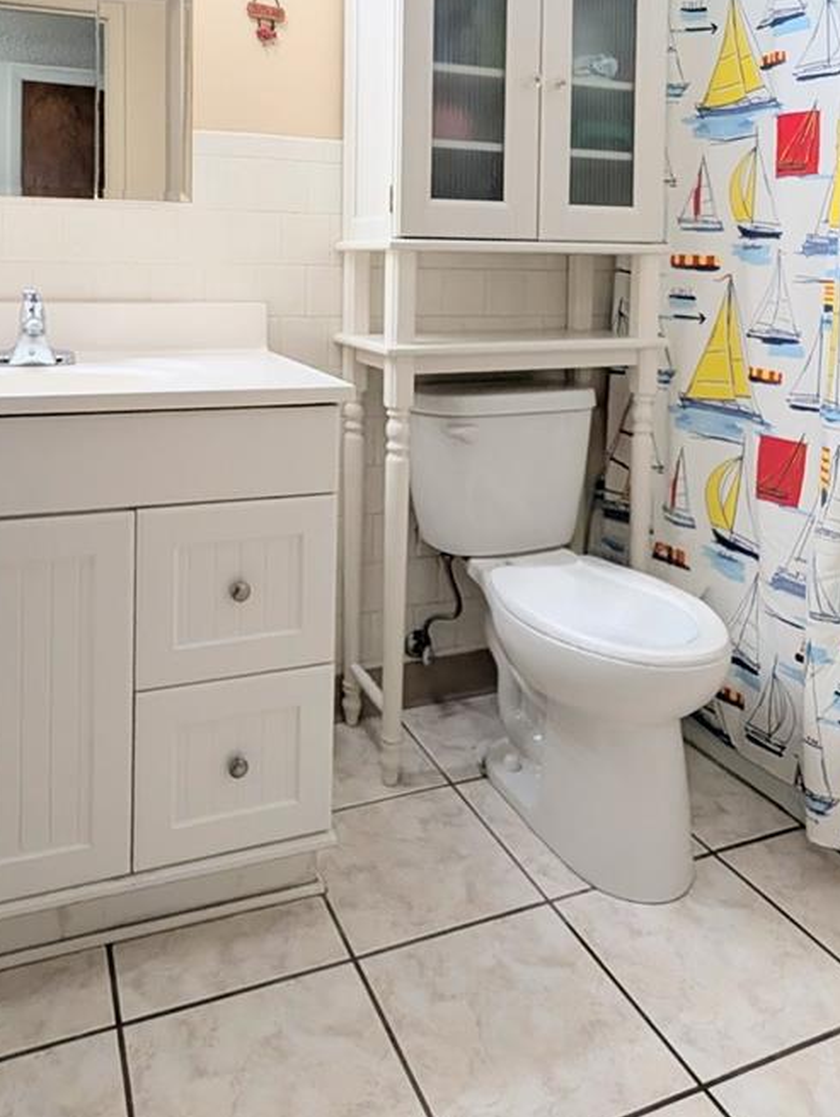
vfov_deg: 71.7
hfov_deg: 60.8
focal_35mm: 22
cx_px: 348
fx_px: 710
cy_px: 297
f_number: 1.7
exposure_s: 1/174
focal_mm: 2.02
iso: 53
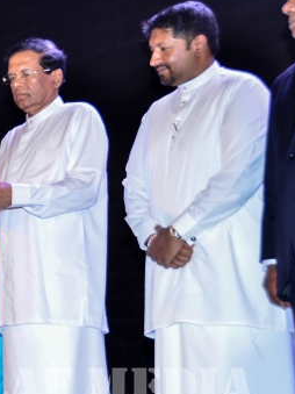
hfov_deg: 13.3
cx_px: -106
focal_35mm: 107
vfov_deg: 18.4
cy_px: 188
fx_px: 1217
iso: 400
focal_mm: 36
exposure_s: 1/125
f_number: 4.5
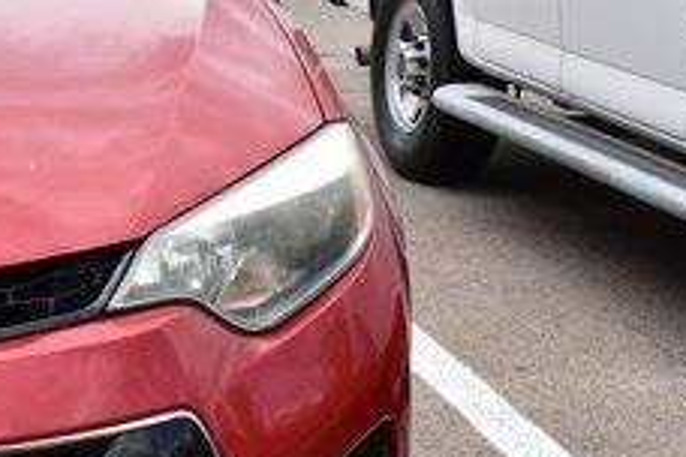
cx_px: -211
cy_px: 254
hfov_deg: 18.7
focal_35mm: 101
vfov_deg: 13.6
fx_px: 1924
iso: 400
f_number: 11
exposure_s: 1/400
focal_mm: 24
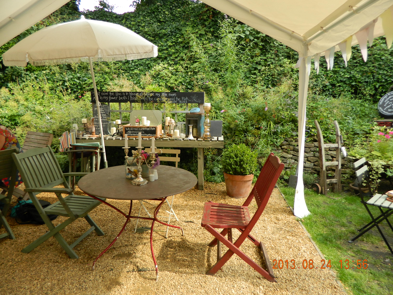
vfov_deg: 54.9
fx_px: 284
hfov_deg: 69.4
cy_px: 148
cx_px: 196
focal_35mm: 25
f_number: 3.1
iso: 80
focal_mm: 4.5
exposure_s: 1/200
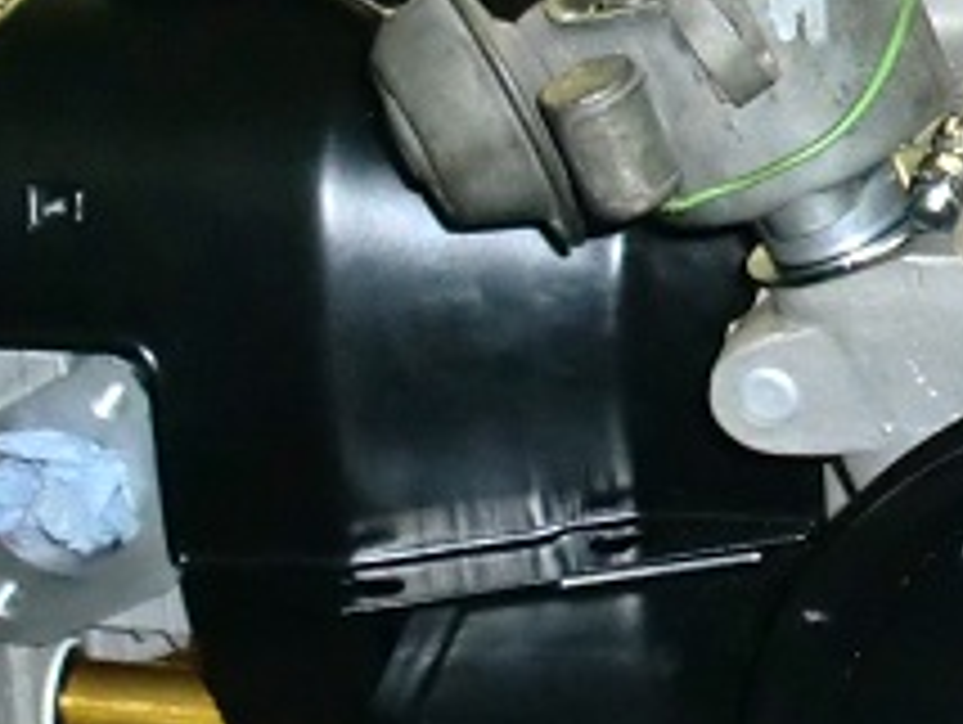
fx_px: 4651
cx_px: 1544
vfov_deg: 8.8
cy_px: -130
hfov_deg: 11.2
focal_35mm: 167
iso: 400
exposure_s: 1/60
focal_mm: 6.3
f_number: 3.1
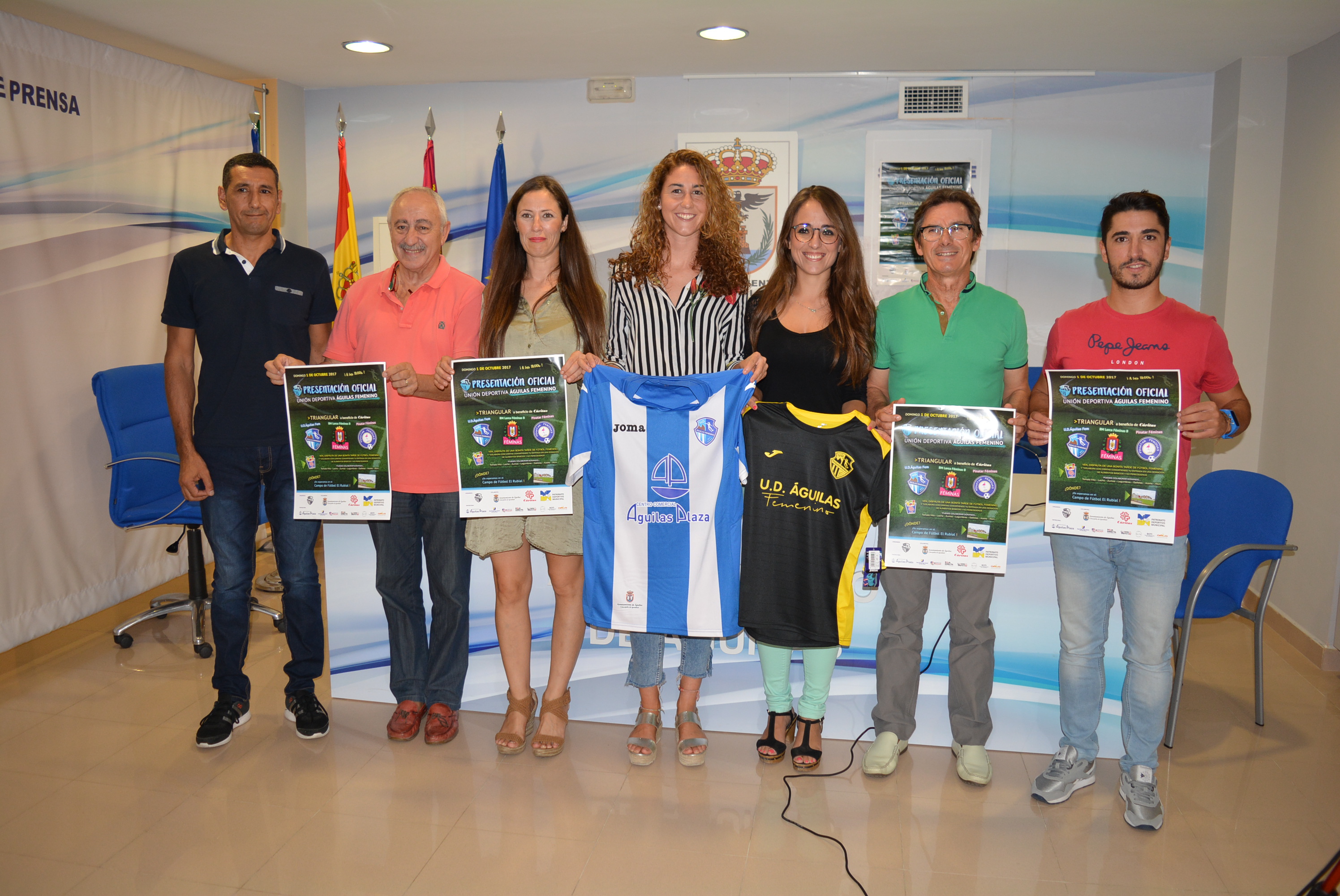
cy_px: 448
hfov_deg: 67.3
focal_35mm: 27
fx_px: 1006
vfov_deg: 48.0
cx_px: 670
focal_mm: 18
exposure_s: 1/60
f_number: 4
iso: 400
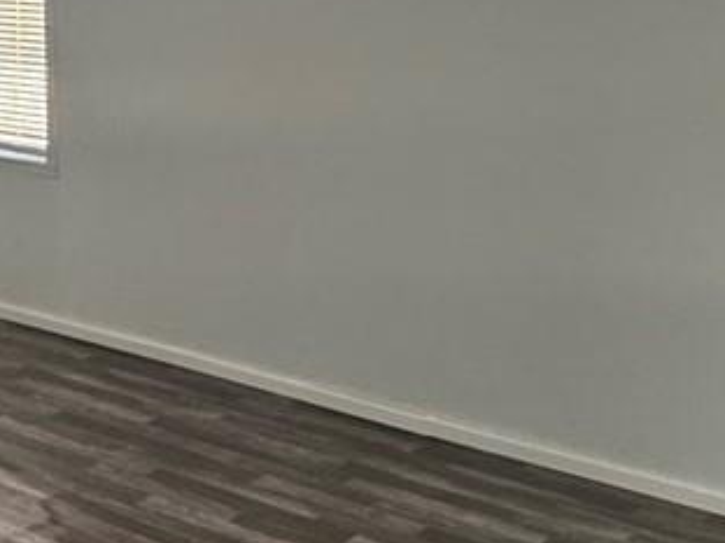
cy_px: 135
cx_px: -114
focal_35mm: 72
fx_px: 1507
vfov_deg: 20.3
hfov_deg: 24.8
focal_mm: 2.22
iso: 320
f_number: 2.2
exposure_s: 1/60
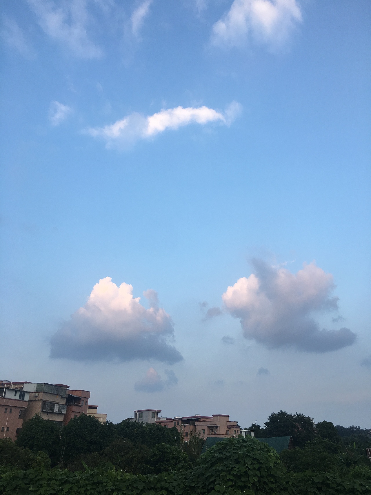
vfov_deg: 61.7
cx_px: 186
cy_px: 248
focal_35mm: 29
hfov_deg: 48.2
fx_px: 414
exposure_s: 1/407
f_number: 2.2
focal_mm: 4.15
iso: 25
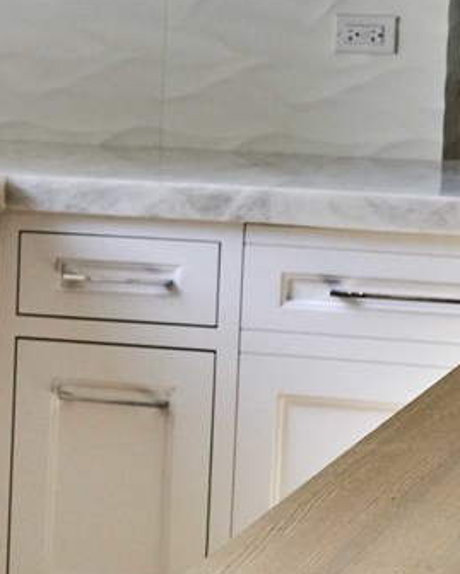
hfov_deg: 6.4
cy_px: 367
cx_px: -755
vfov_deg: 8.5
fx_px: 3844
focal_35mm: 226
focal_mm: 50
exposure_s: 1/125
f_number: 5.6
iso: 500
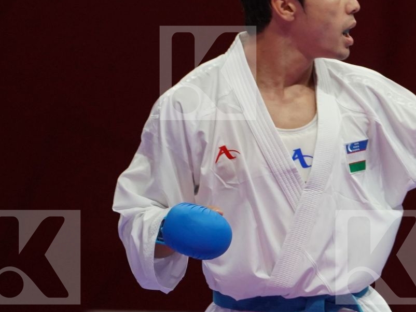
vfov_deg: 1.8
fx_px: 10194
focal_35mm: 848
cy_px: 73
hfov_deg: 2.3
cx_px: 384
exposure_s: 1/1000
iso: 2000
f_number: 4
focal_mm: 262
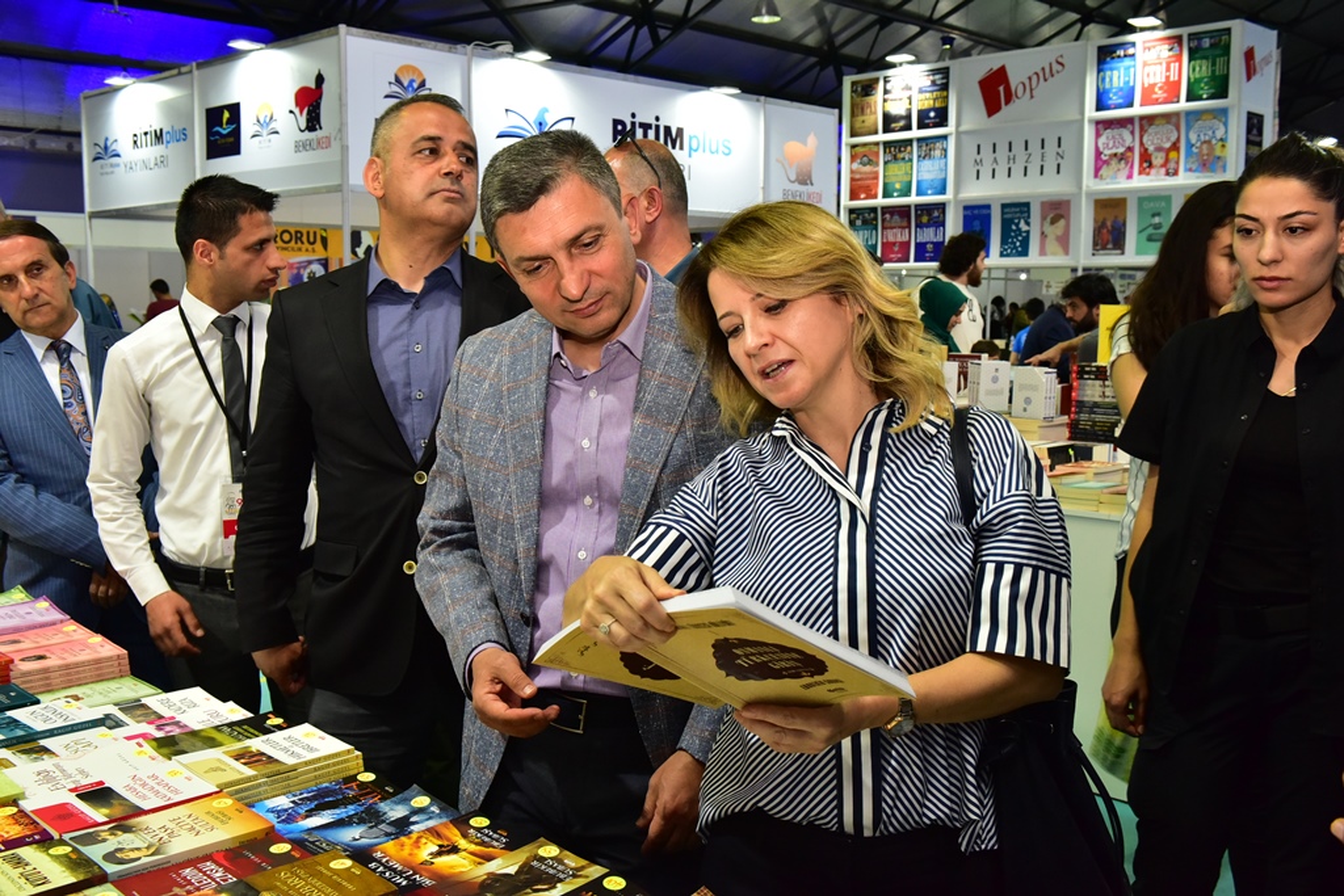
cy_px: 448
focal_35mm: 35
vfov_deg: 37.9
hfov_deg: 54.4
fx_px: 1307
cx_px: 672
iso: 2800
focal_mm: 35
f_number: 8
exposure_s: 1/60
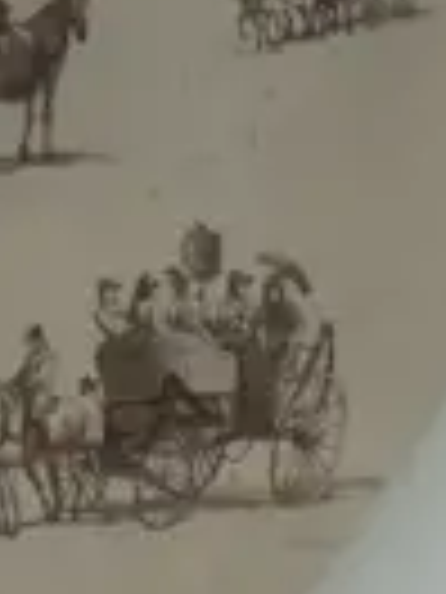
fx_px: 4518
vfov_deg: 6.4
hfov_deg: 5.5
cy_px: 2232
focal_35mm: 263
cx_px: 917
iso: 200
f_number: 4
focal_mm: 17
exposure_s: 1/80
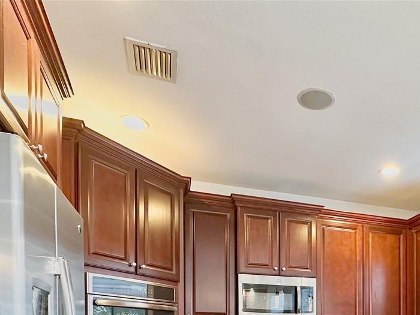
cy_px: 359
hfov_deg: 53.4
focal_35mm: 32
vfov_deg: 36.3
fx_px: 388
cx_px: 330
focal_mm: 2.22
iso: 400
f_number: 2.2
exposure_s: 1/60
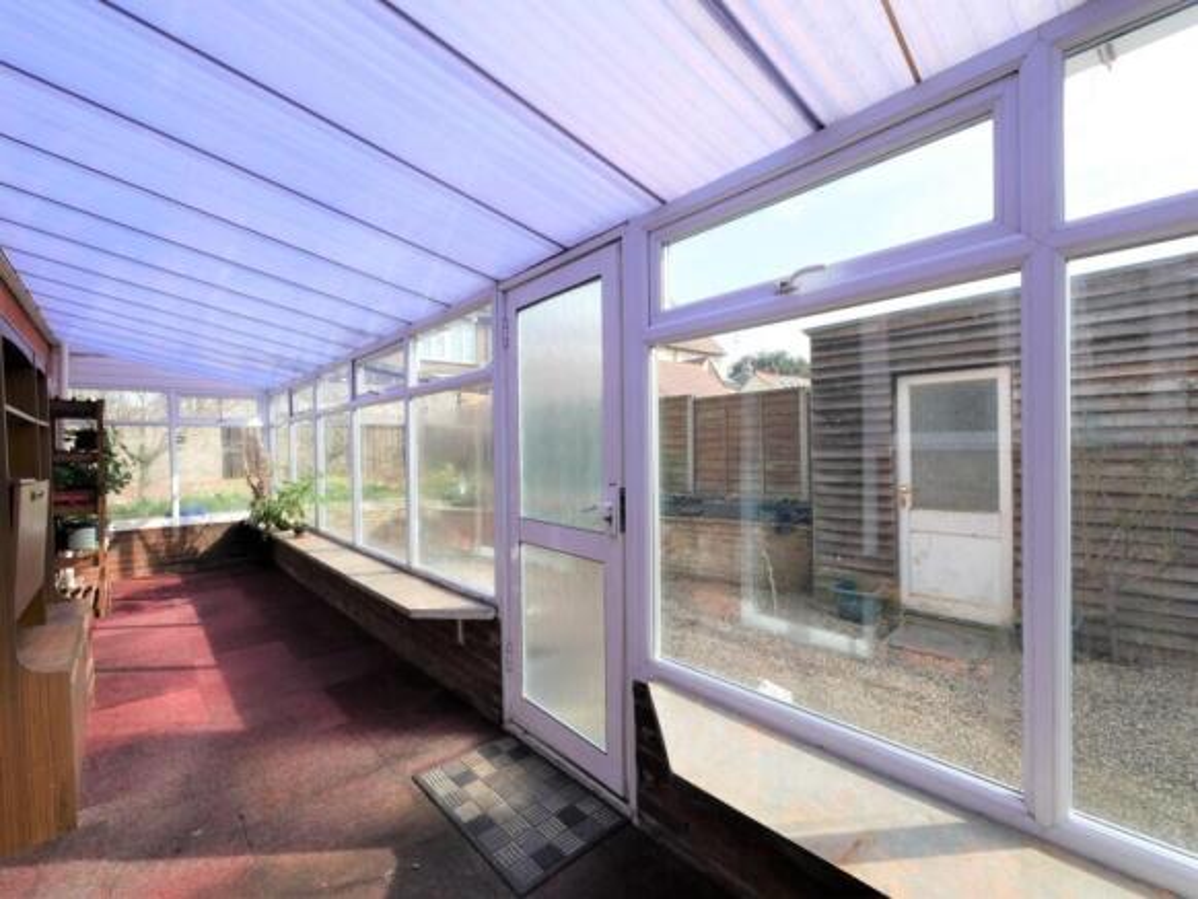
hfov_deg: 102.0
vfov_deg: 85.7
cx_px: 599
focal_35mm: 14
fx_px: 485
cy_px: 450
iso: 200
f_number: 5.6
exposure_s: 1/250
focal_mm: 7
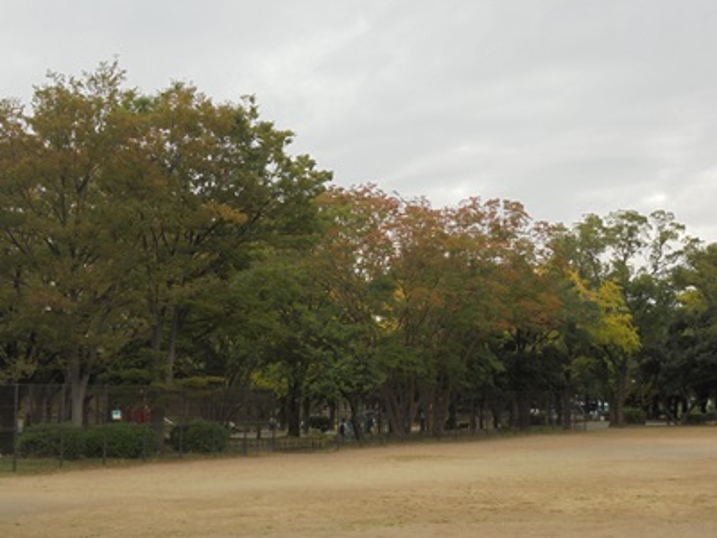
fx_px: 1015
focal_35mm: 49
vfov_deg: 29.7
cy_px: 269
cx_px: 358
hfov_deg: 38.9
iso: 100
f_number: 4.8
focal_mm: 8.9
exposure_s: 1/250
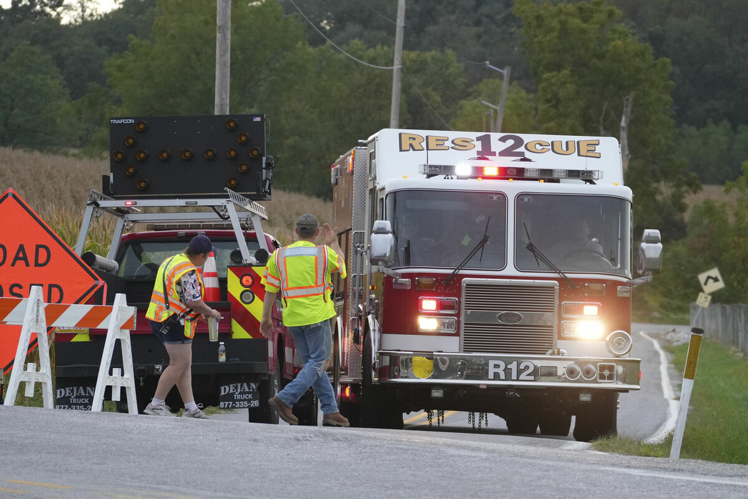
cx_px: 374
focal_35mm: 265
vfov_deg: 5.2
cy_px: 250
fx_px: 5506
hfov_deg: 7.8
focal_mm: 177
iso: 1600
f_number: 5.6
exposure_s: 1/320
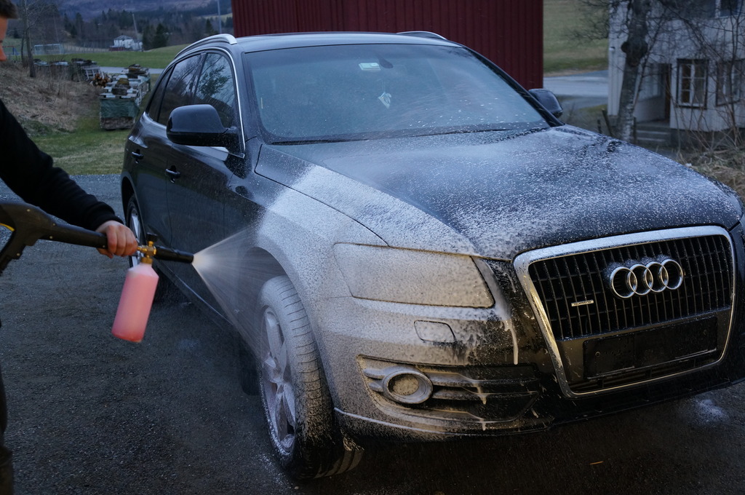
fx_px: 806
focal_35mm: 39
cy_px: 248
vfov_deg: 34.1
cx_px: 372
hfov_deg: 49.6
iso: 800
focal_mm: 26
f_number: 4
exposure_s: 1/80
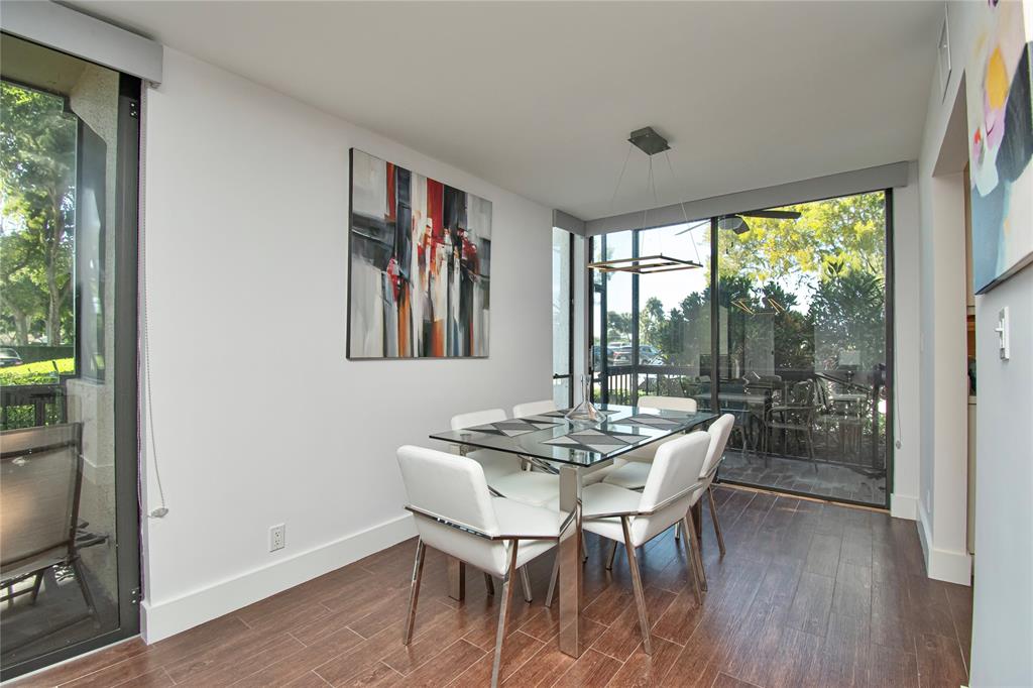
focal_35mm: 15
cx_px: 516
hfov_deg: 100.4
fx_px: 430
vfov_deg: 77.3
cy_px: 344
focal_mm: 10
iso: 800
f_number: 7.1
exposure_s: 1/200
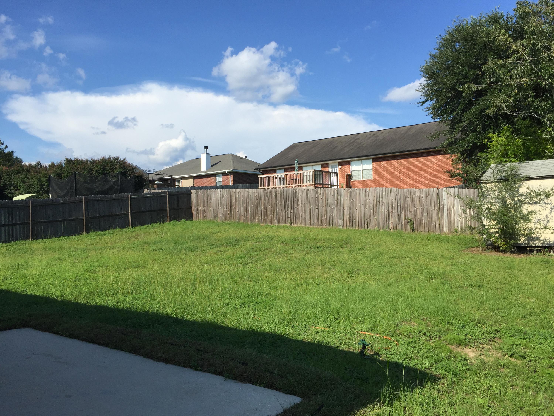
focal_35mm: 29
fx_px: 464
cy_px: 208
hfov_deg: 61.7
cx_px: 277
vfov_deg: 48.2
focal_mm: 4.15
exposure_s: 1/2475
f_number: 2.2
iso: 32
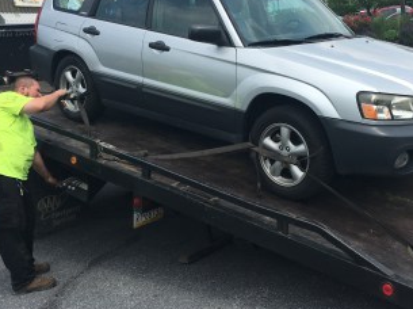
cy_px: 111
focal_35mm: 49
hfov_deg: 38.8
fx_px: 584
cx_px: 247
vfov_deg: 29.5
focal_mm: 4.15
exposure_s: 1/1570
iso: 25
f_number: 2.2
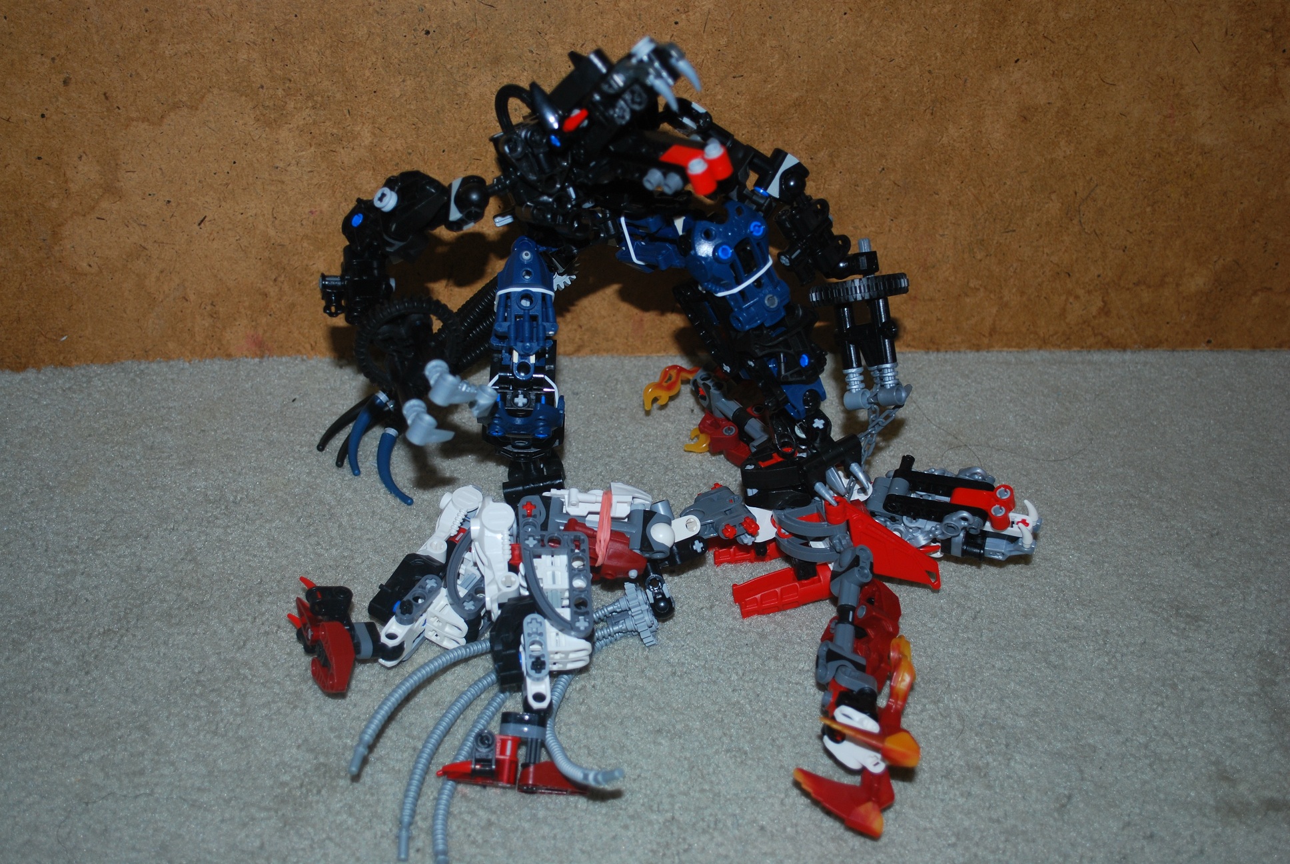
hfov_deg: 43.6
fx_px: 1614
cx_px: 645
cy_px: 432
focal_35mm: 45
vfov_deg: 29.9
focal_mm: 30
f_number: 4.8
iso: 200
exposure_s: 1/60
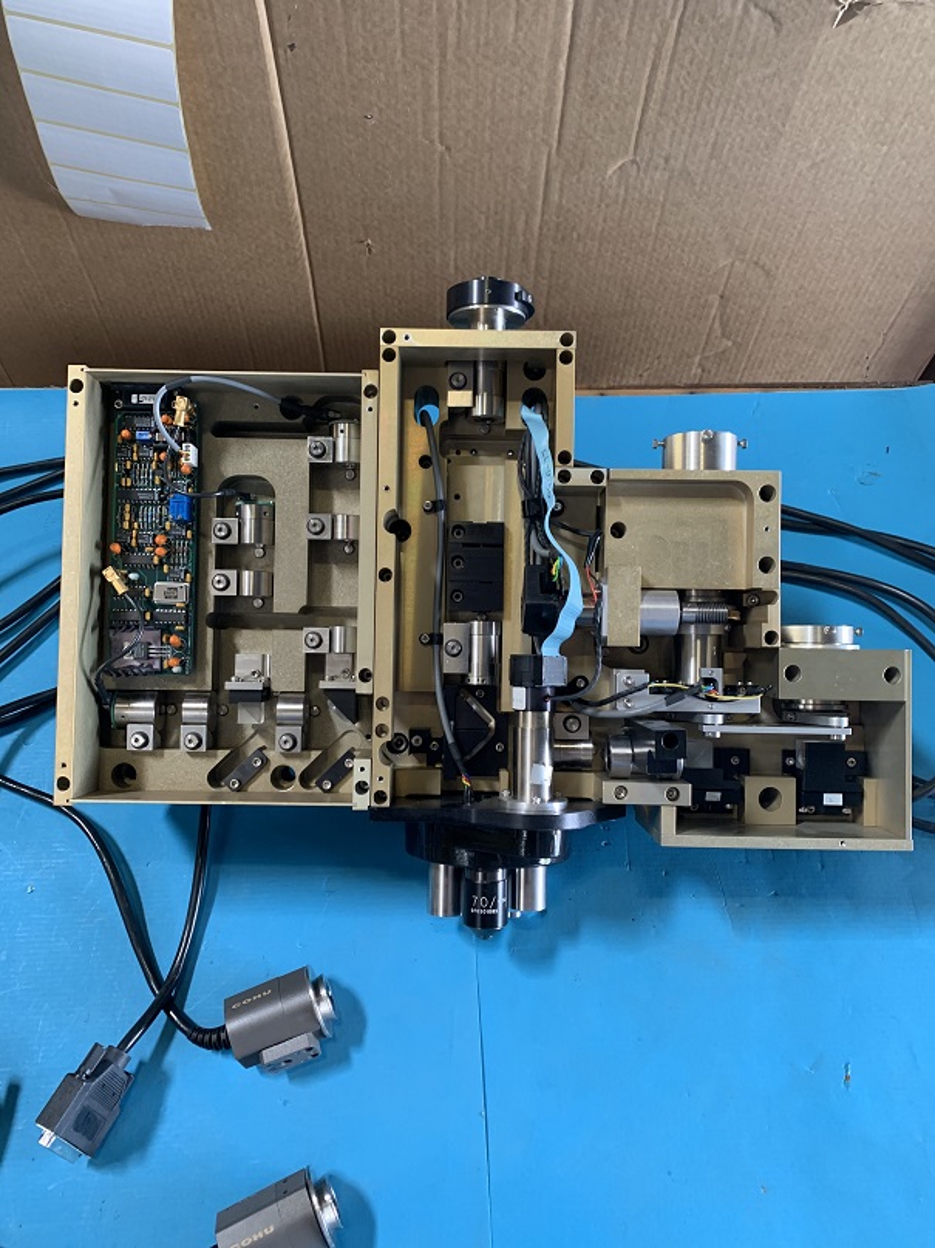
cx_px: 468
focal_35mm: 26
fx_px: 937
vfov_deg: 67.3
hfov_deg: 53.1
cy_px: 624
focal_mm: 4.25
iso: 160
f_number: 1.8
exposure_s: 1/60
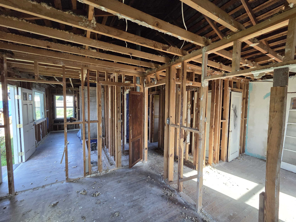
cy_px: 111
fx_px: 111
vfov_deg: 89.9
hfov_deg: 106.2
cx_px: 148
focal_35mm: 13
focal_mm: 2.2
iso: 160
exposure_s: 1/120
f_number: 2.2
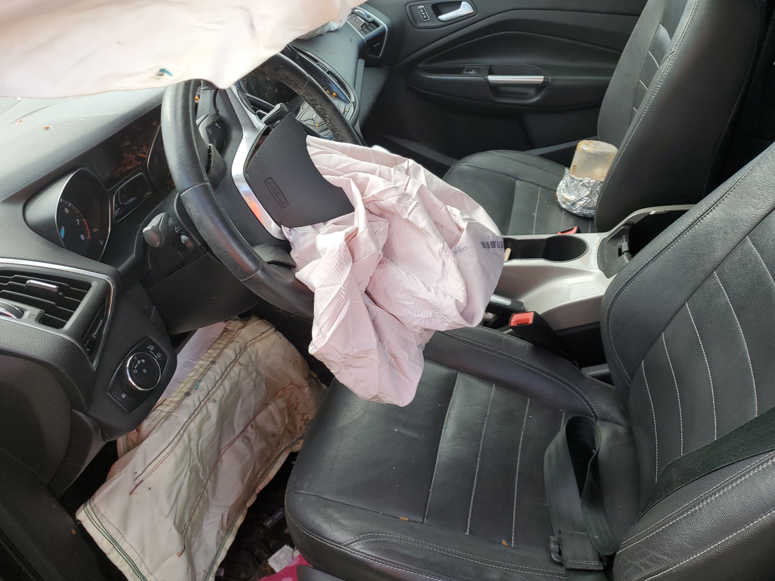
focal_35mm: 26
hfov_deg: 67.3
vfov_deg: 53.1
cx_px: 388
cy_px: 290
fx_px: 582
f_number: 1.5
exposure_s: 1/294
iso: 50
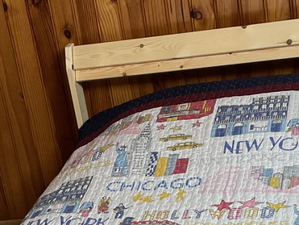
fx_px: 968
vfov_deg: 13.0
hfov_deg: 17.4
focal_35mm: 112
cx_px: 72
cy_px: 249
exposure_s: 1/100
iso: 100
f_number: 1.6
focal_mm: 4.2
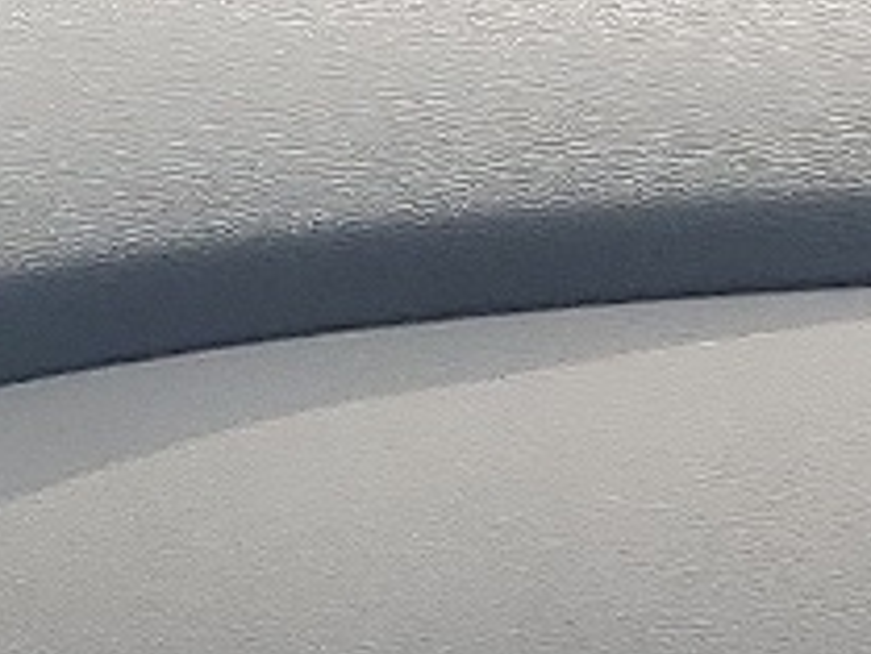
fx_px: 5010
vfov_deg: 6.9
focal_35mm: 199
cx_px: -1780
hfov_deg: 8.3
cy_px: 1733
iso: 50
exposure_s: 1/625
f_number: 1.5
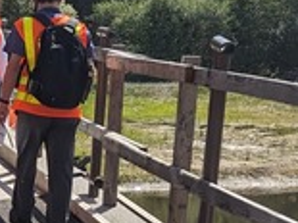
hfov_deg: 14.8
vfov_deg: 12.7
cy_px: 35
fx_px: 998
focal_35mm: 116
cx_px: -244
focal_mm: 4.38
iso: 55
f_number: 1.73
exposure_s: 1/3356
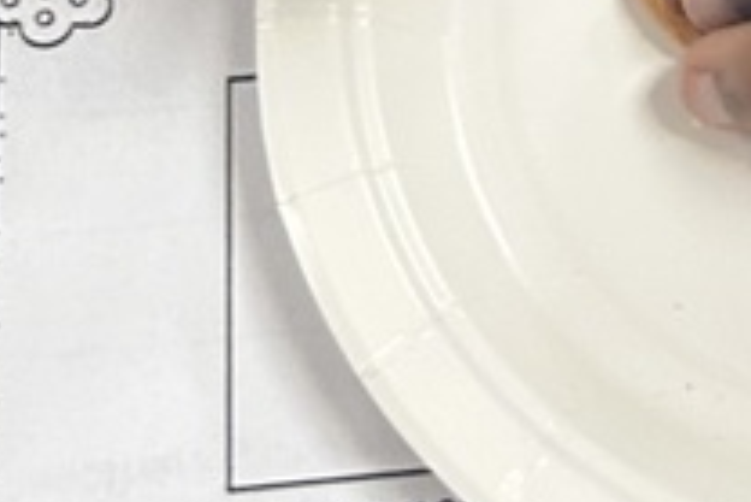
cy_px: -860
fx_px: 2776
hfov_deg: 15.1
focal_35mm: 133
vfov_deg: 8.9
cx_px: 755
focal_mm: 5.7
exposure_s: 1/60
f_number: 1.5
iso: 160
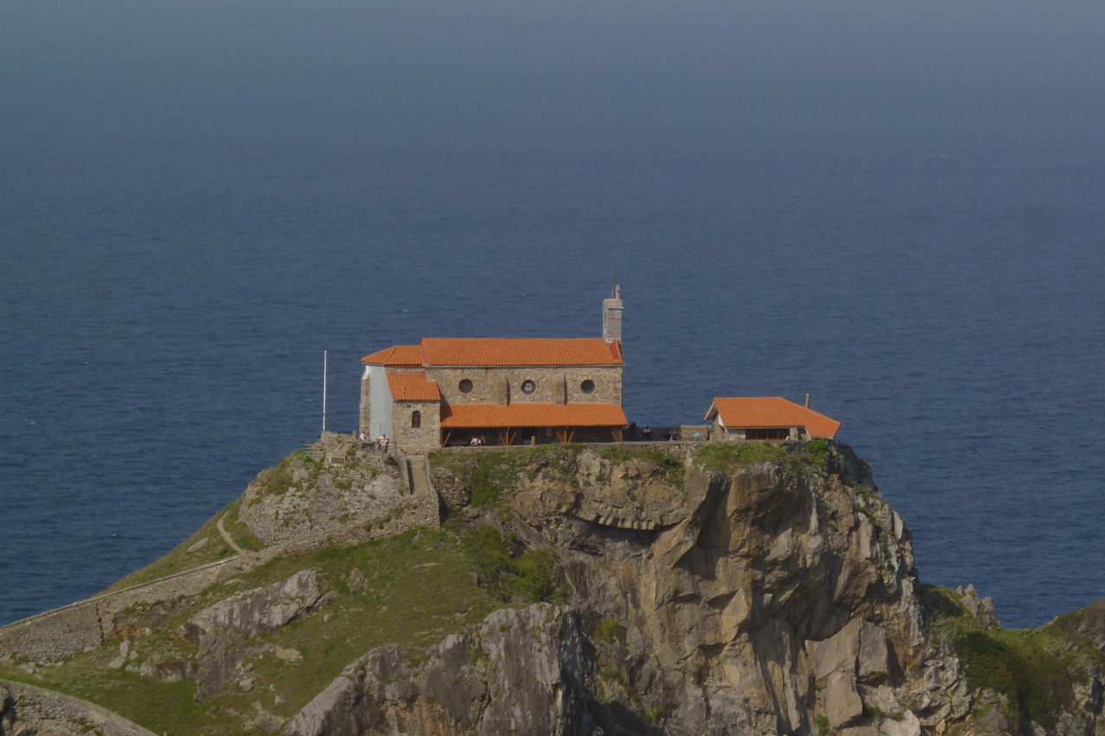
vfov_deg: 6.8
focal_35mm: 201
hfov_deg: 10.2
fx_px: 6169
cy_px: 382
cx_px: 555
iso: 80
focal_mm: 34.2
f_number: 6.3
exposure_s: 1/500
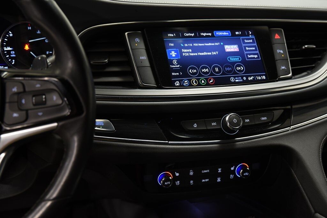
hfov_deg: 43.6
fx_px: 409
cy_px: 109
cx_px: 164
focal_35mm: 45
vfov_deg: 29.9
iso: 1250
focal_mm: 45
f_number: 4.5
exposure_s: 1/20
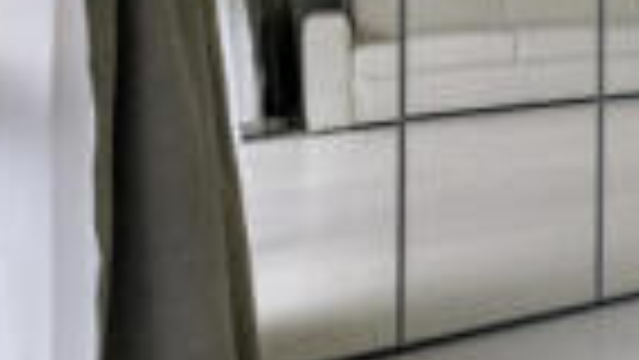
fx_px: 983
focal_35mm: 58
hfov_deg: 18.3
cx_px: 1336
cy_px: -88
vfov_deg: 19.4
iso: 250
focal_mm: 12
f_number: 16
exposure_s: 1/2
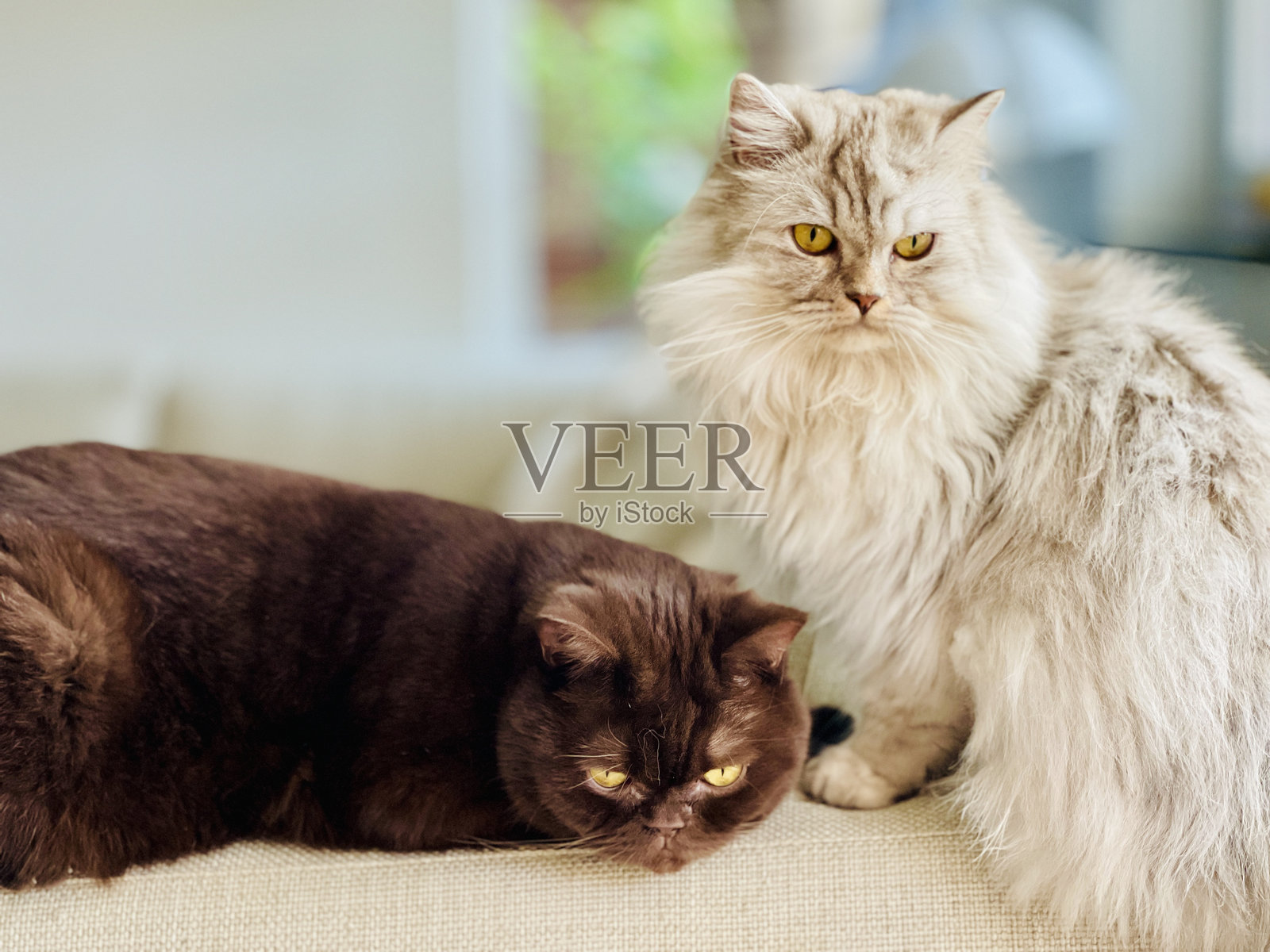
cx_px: 635
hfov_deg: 30.3
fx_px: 2348
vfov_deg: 22.9
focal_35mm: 64
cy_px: 476
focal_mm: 7.5
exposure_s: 1/121
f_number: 2.2
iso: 250
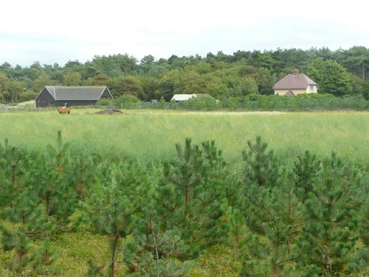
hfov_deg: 23.3
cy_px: 138
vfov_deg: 17.6
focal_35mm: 84
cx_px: 184
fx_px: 895
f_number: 4.7
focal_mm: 13.7
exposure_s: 1/80
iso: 100
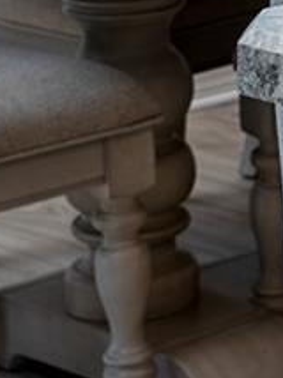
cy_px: -514
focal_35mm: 252
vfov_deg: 7.4
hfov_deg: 5.6
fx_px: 2752
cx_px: 741
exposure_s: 1/10
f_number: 6.3
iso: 100
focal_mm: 35
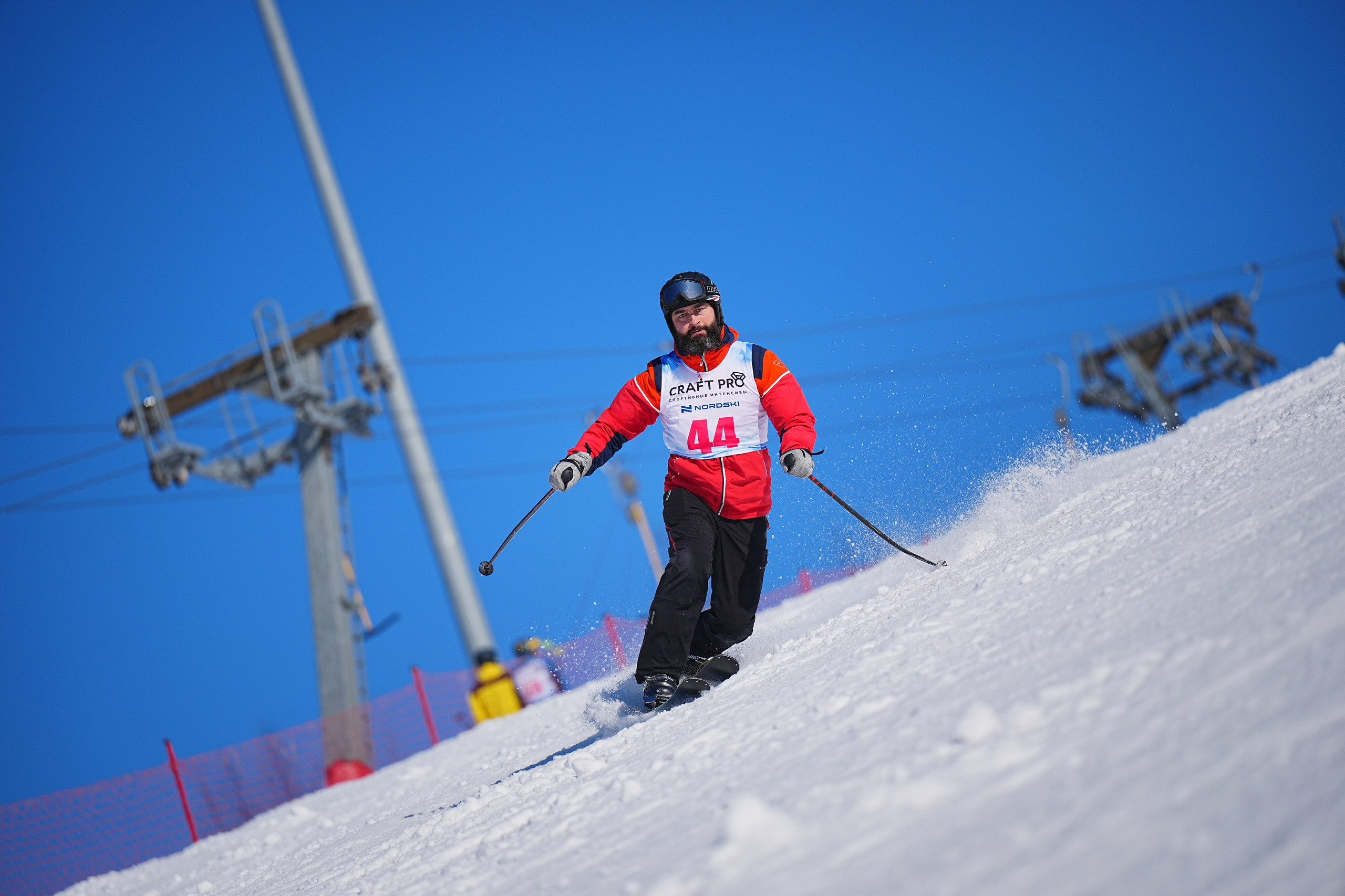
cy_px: 448
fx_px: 7472
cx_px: 672
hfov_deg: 10.3
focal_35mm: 200
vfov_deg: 6.9
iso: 100
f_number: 2.8
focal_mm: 200
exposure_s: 1/5000
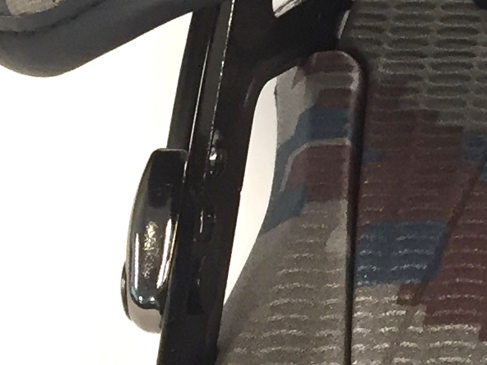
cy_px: 99
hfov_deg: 10.8
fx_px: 2251
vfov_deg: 9.3
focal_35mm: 160
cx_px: 1097
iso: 80
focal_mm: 4.15
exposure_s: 1/33
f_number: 2.2
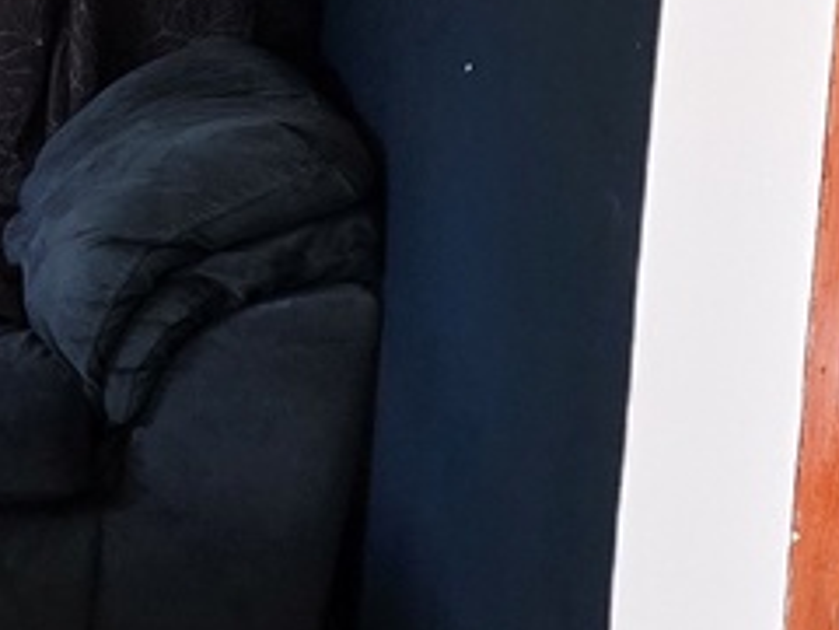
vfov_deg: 10.6
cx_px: -1157
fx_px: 3345
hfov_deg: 11.7
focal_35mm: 138
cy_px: -70
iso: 400
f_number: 1.7
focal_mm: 6.3
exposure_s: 1/120
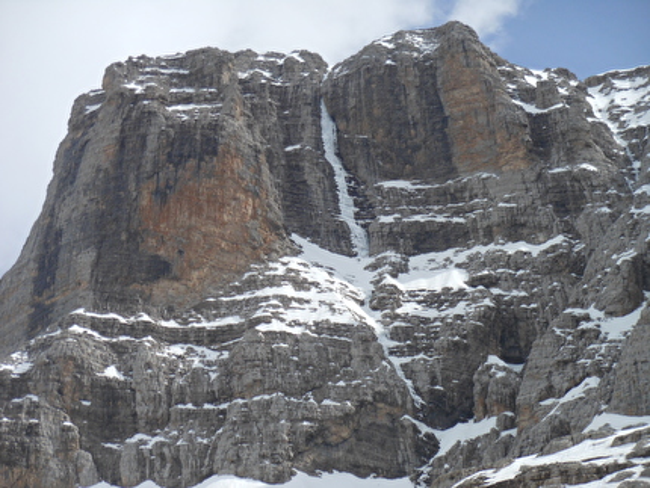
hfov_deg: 13.5
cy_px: 244
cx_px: 325
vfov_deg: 10.2
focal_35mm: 146
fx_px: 2743
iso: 80
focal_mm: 26.1
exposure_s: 1/800
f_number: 5.2
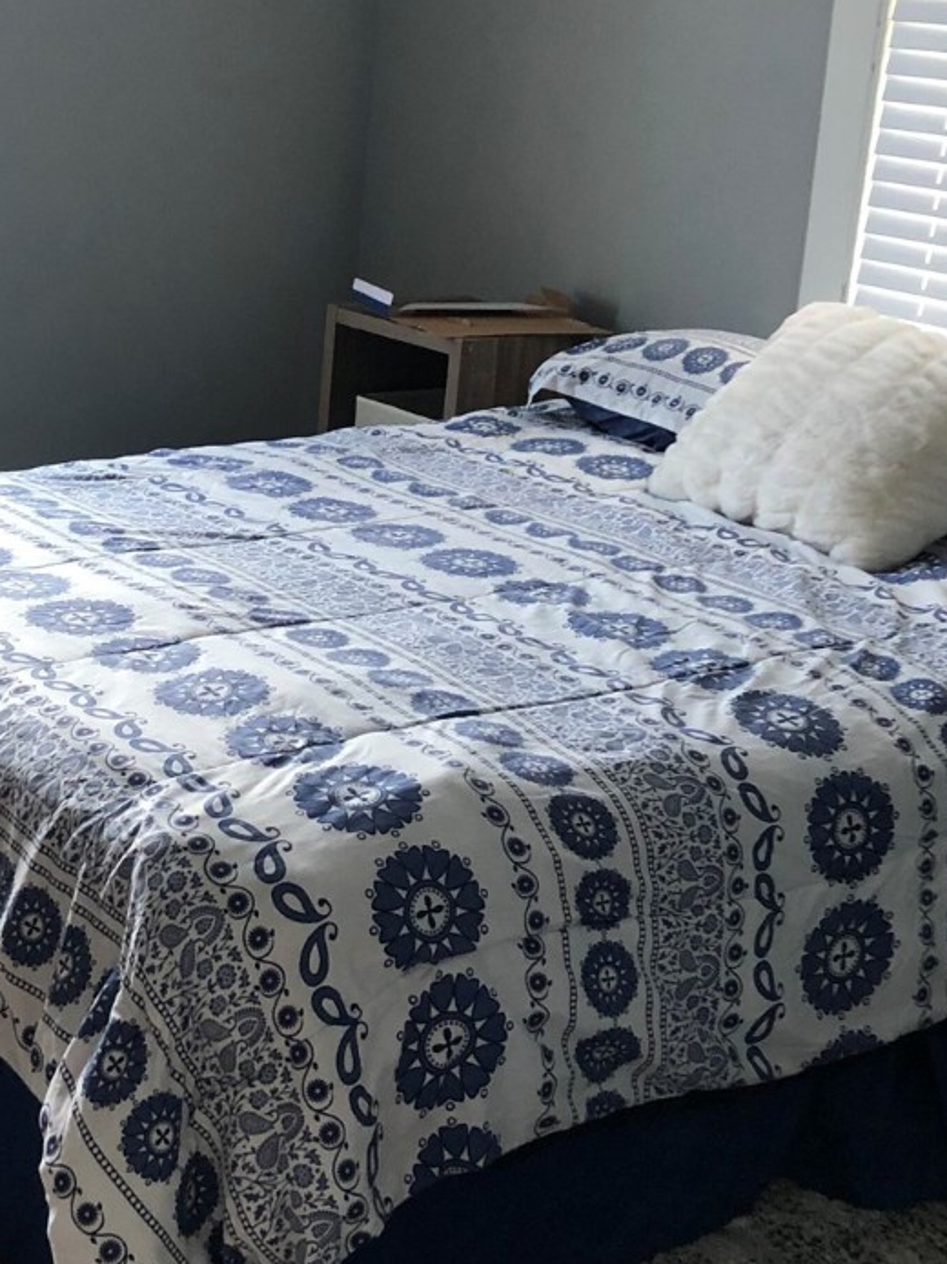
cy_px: 479
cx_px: 129
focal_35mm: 62
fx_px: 2263
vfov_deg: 31.1
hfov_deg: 23.1
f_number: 1.8
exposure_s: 1/15
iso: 40
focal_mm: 3.99
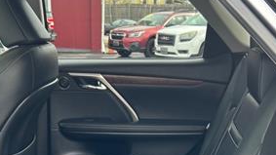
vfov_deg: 17.6
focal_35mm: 64
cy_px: 200
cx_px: 164
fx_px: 468
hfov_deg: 32.8
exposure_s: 1/138
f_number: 1.5
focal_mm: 5.7
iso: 40
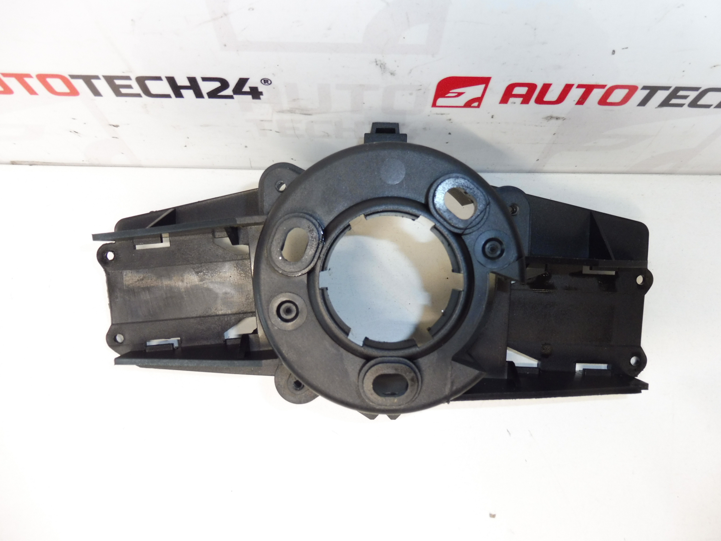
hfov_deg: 71.6
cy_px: 270
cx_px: 360
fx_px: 500
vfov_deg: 56.8
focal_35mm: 24
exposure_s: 1/60
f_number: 3.5
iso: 200
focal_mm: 4.3
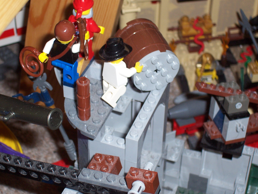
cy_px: 97
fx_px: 611
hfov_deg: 23.8
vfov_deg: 18.0
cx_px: 129
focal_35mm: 82
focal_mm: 13.5
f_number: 4.1
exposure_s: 1/90
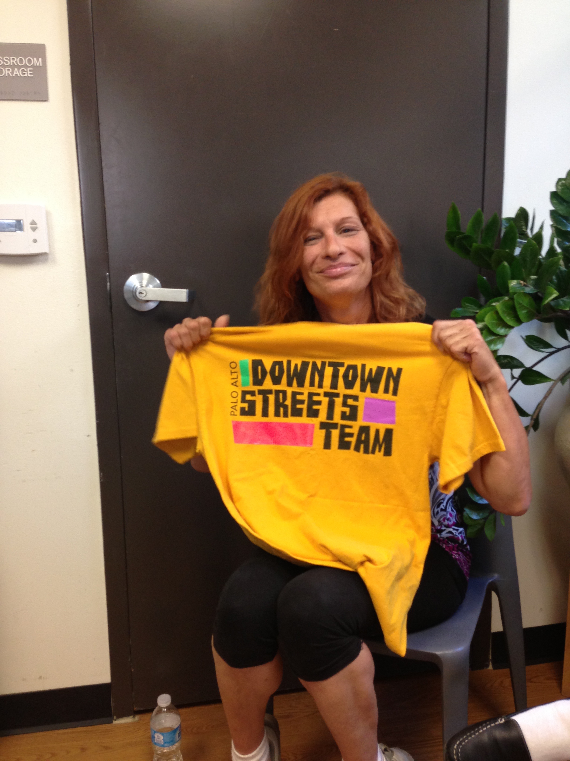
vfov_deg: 55.4
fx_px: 725
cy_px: 380
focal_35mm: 33
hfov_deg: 42.9
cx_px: 285
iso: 100
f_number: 2.4
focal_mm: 4.13
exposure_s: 1/20
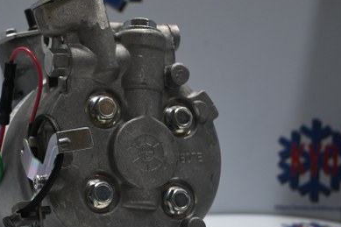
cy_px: 142
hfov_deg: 22.9
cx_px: 89
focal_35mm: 88
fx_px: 833
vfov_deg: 15.5
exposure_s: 1/60
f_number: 5.6
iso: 720
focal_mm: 38
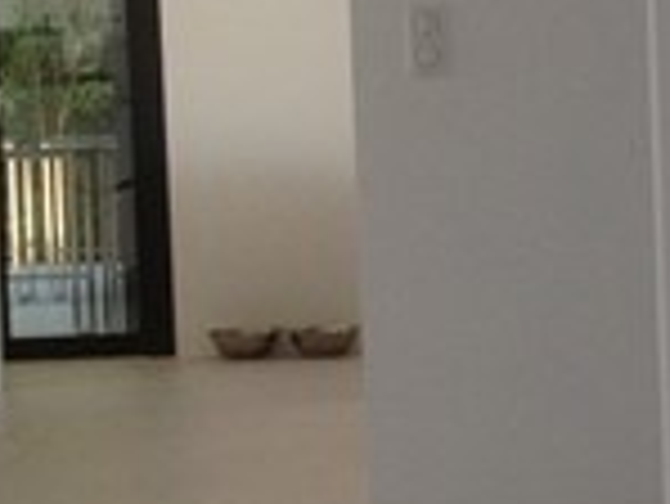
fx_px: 3429
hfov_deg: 10.1
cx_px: 1452
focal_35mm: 177
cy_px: 194
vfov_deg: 8.4
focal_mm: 4.13
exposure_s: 1/176
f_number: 2.4
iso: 50
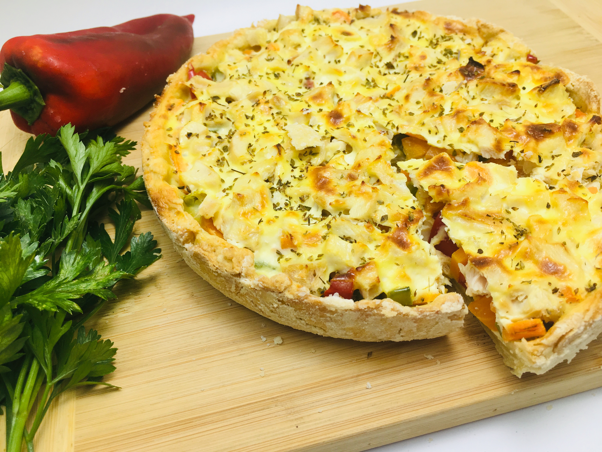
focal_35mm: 29
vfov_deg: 48.2
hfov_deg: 61.7
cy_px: 226
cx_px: 301
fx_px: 504
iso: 25
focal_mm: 4.15
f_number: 2.2
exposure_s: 1/173
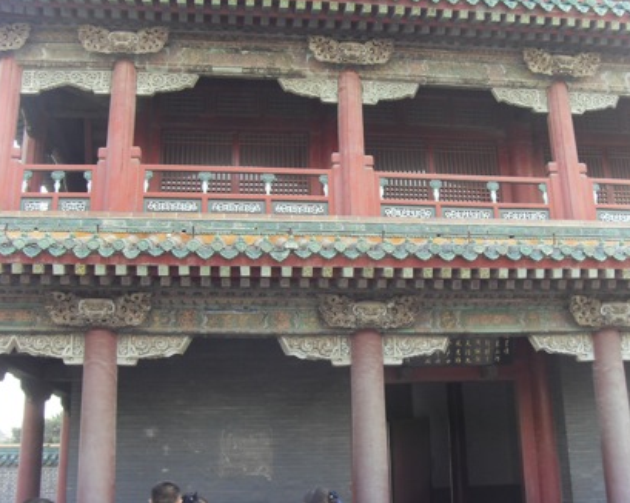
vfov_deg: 36.5
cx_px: 325
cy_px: 252
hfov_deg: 44.8
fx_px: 764
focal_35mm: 41
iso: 120
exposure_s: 1/45
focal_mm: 6.6
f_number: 3.5
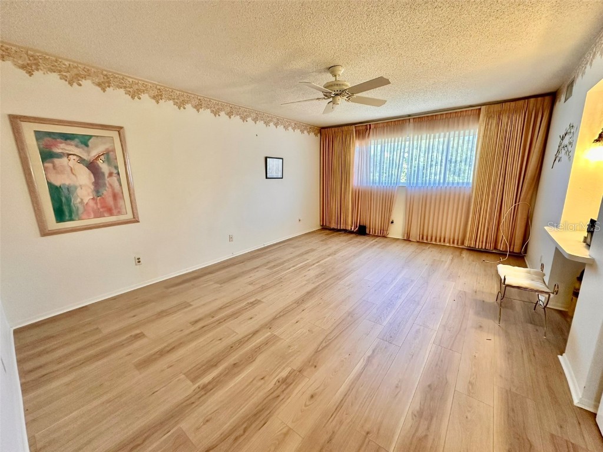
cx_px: 302
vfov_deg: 85.7
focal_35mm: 14
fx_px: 244
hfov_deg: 102.1
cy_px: 226
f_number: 2.2
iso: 200
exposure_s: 1/60
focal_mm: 2.22
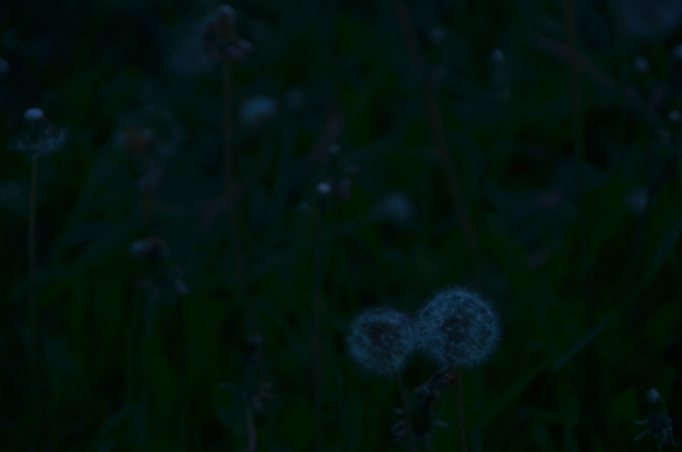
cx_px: 341
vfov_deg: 4.6
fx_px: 5672
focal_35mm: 300
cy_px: 226
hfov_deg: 6.9
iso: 400
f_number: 5.6
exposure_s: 10
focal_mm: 200
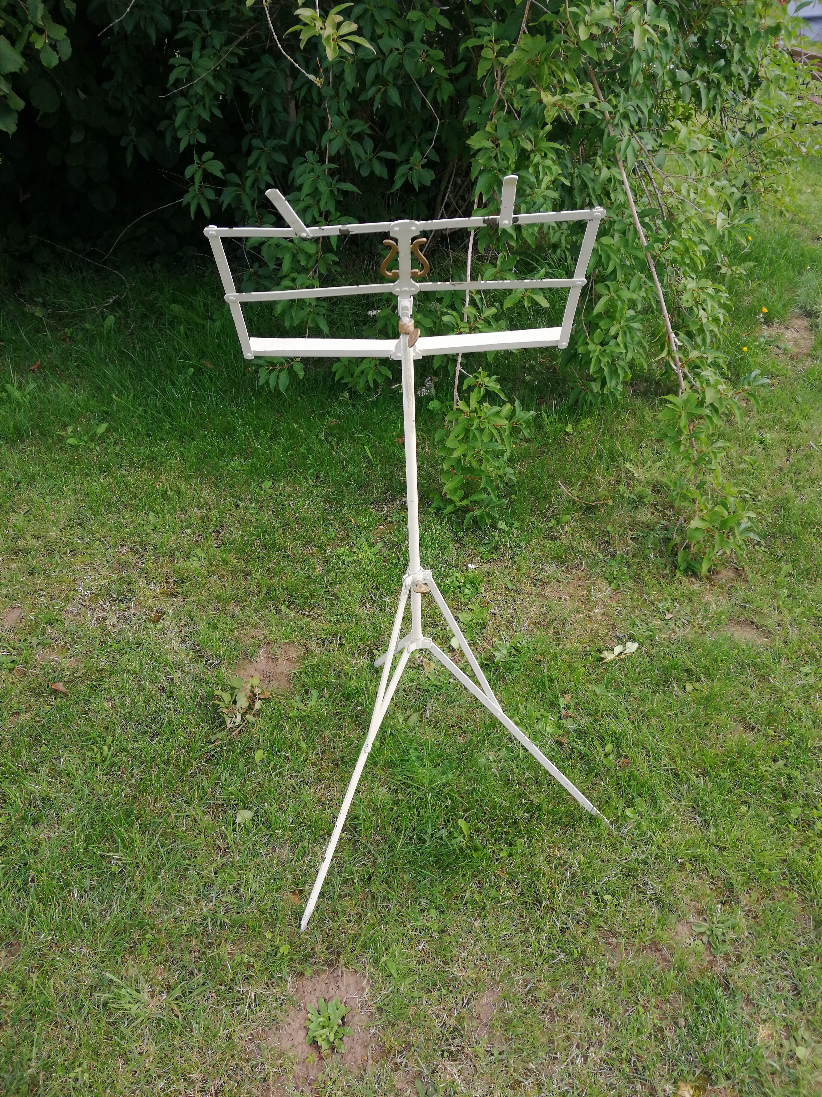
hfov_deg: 51.4
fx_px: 855
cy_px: 548
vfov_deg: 65.3
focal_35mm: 27
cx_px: 411
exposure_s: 1/341
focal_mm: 3.95
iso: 50
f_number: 1.8
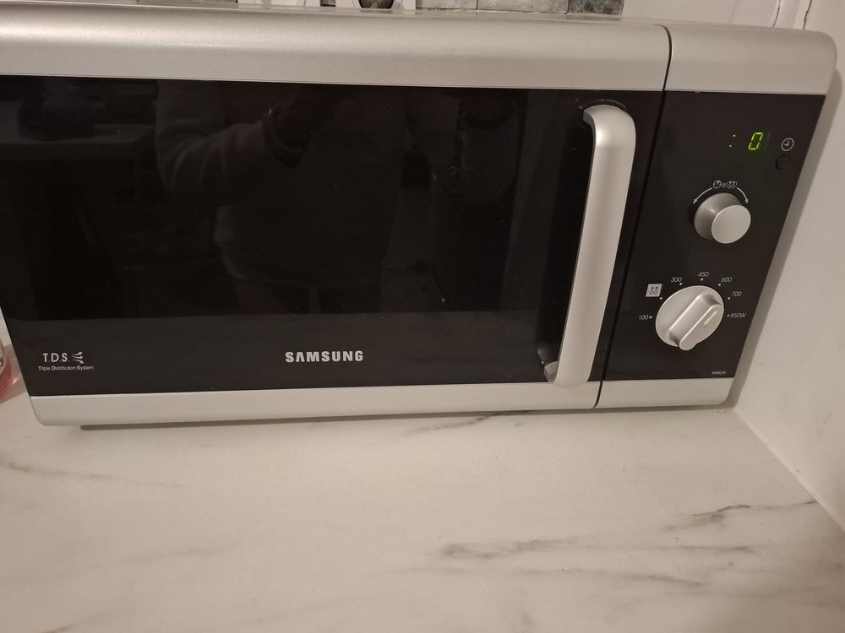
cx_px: 422
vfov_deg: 58.9
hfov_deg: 73.9
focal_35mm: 23
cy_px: 316
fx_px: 561
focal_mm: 5.54
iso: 500
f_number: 1.8
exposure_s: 1/25
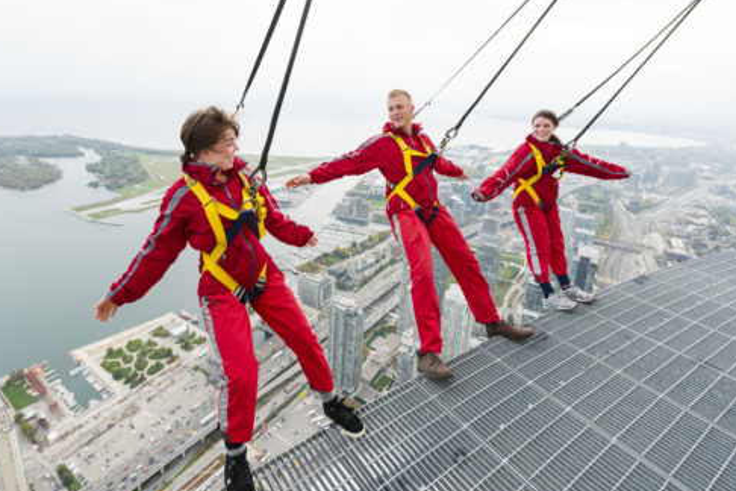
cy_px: 187
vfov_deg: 66.5
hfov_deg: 89.7
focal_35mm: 18
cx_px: 331
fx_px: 368
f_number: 4
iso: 250
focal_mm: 14
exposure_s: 1/320
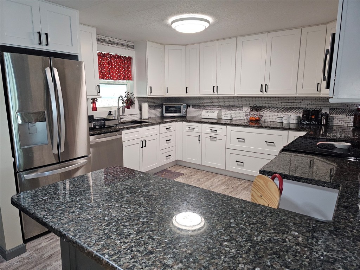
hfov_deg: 73.9
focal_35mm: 23
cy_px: 135
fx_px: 239
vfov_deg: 58.9
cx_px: 180
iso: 100
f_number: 1.7
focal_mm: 6.3
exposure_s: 1/60
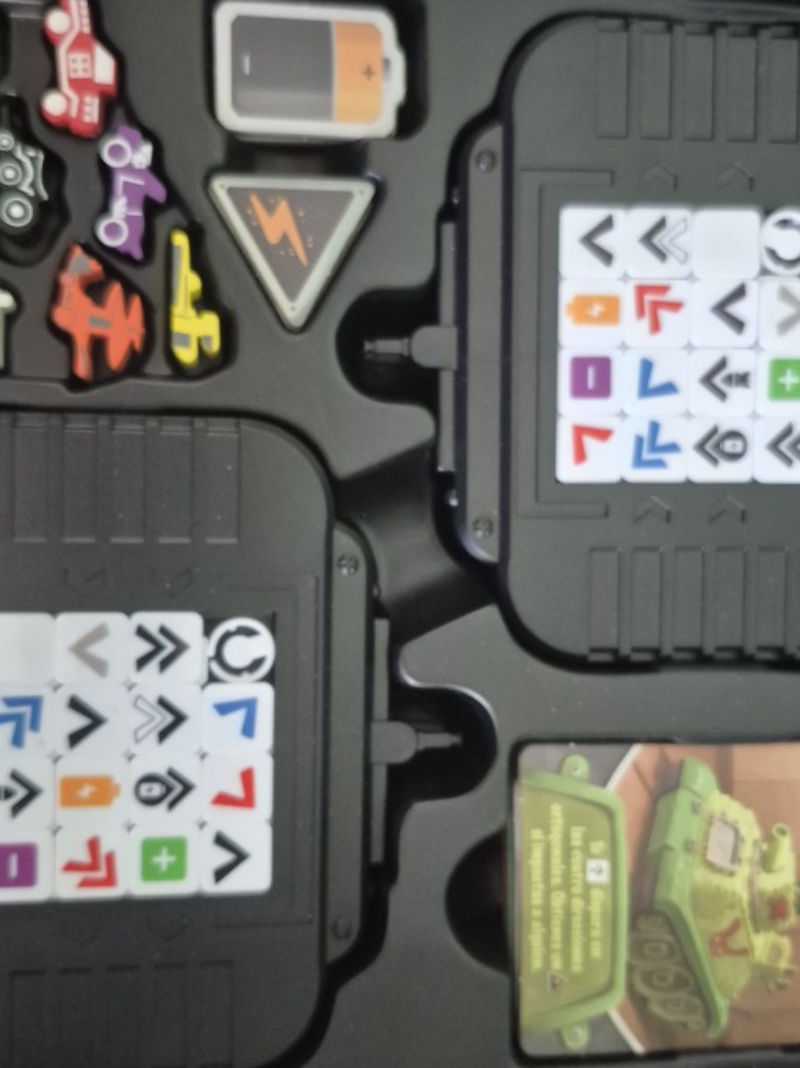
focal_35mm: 36
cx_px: 418
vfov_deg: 51.4
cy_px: 533
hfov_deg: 39.6
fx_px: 1110
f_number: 1.8
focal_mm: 5.4
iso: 1000
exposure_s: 1/100
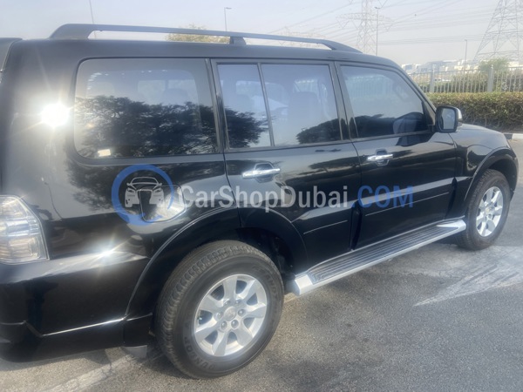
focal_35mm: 26
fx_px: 393
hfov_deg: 67.3
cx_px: 262
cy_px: 196
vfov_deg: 53.1
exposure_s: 1/1063
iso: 32
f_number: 1.8
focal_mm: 4.25
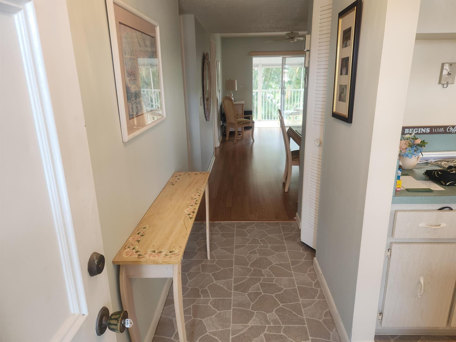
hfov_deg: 73.9
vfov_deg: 58.9
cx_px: 228
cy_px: 171
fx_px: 303
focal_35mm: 23
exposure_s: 1/120
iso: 200
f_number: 1.8
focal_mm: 5.4
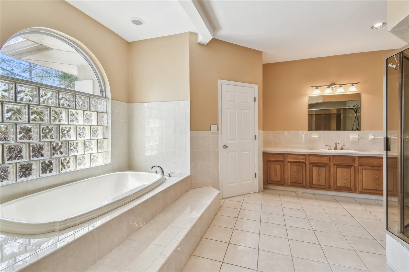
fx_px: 170
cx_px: 204
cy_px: 136
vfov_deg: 77.3
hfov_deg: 100.4
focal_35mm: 15
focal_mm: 10
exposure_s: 1/60
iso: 100
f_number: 7.1
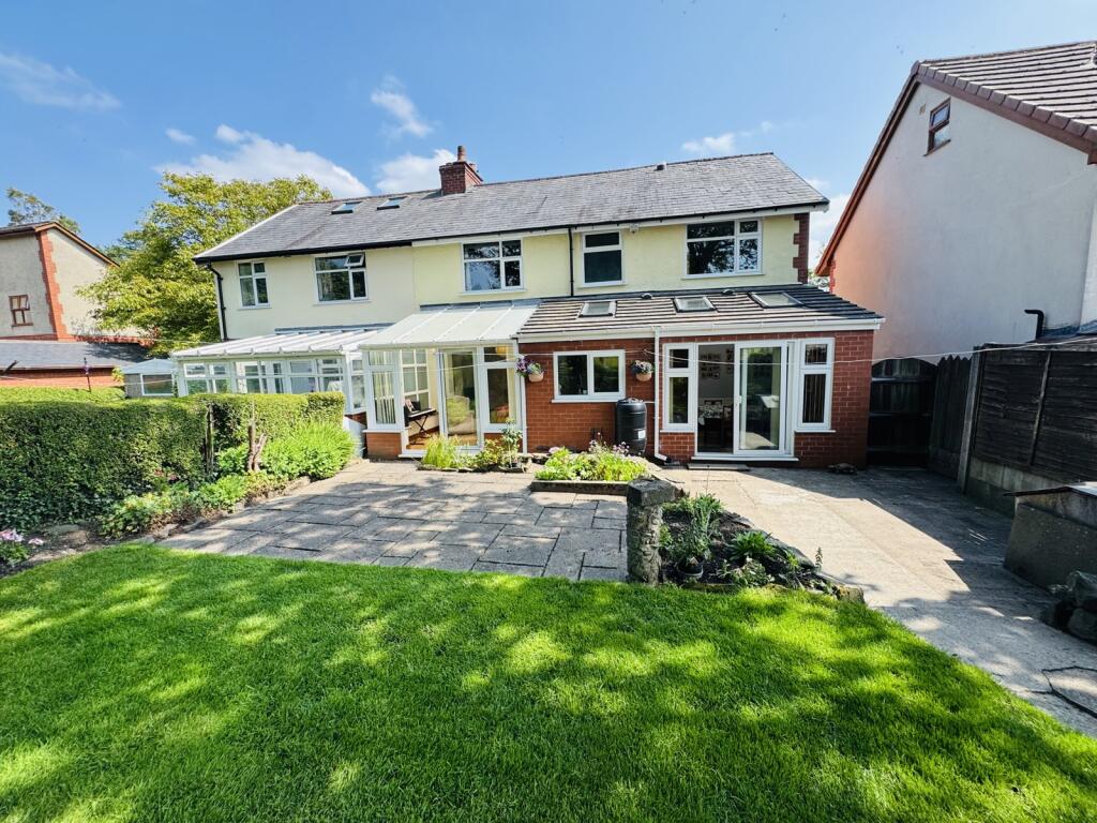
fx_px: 444
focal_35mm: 14
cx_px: 548
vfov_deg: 85.7
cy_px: 412
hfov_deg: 102.1
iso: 40
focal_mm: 2.22
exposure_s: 1/591
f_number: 2.2
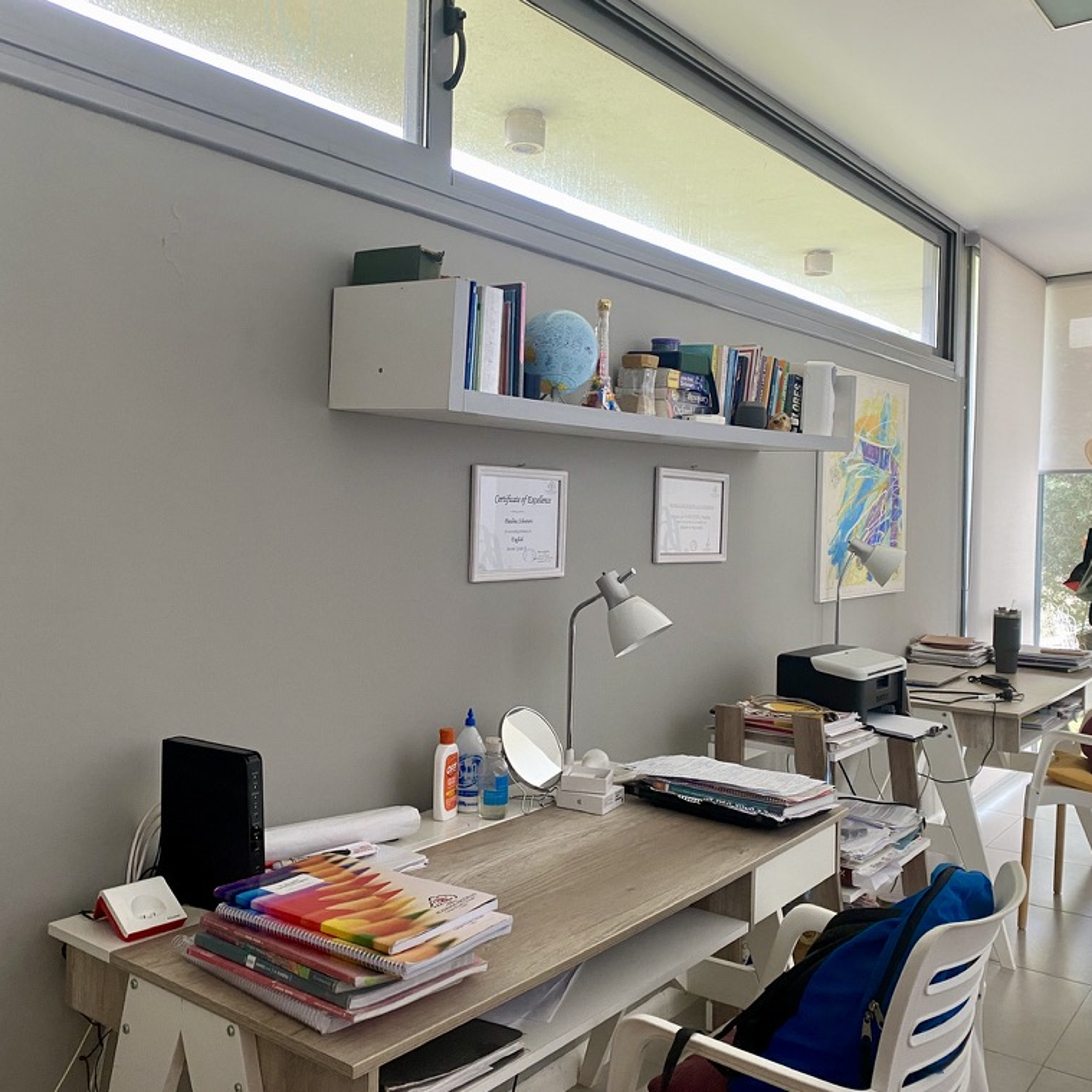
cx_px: 491
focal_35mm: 31
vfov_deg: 52.5
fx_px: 1106
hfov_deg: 52.4
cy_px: 548
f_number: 1.8
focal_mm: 4.25
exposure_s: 1/99
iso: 125
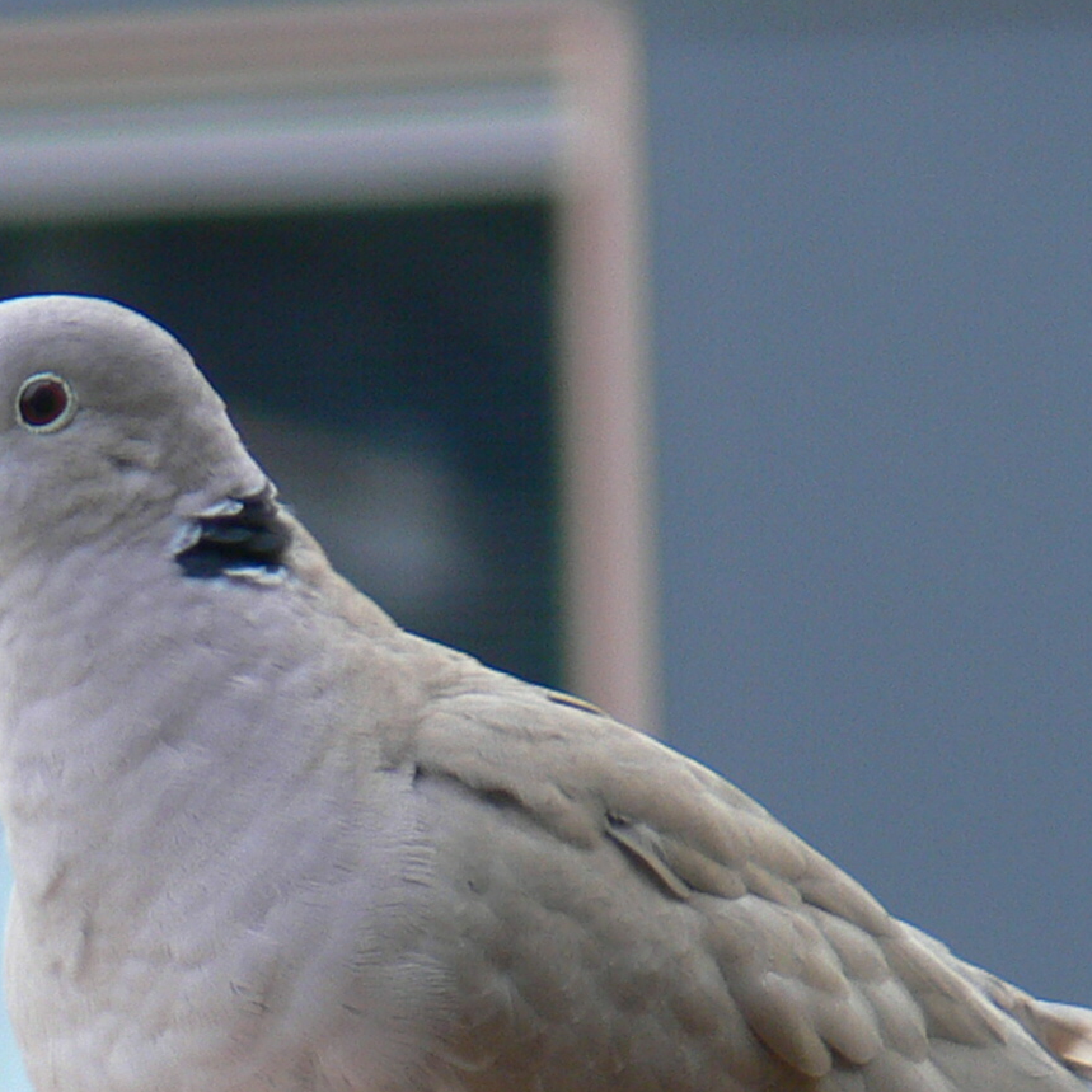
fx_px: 20236
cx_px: 577
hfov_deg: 3.1
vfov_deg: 3.1
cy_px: 913
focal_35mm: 567
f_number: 3.6
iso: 80
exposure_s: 1/30
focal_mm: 56.8
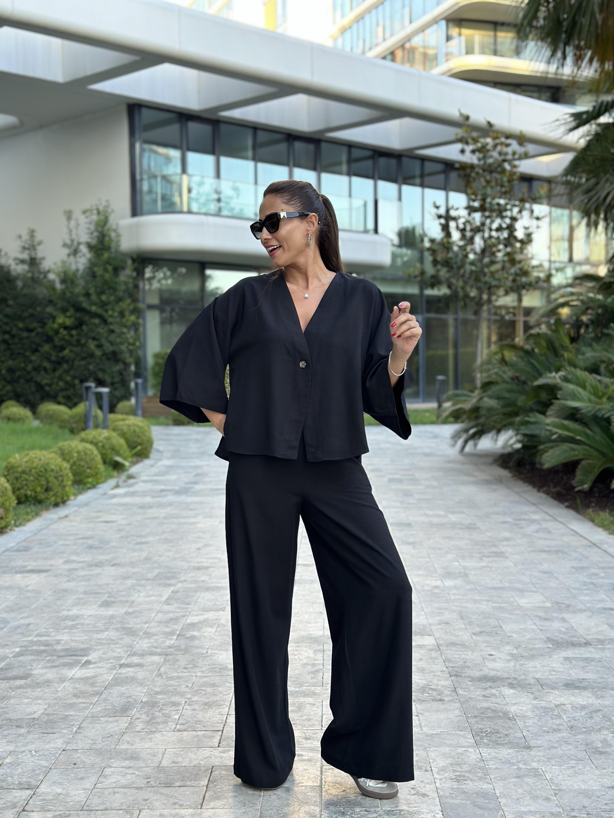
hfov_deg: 30.3
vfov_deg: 39.7
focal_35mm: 48
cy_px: 409
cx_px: 307
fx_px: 1135
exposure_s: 1/178
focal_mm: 6.86
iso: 80
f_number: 1.78
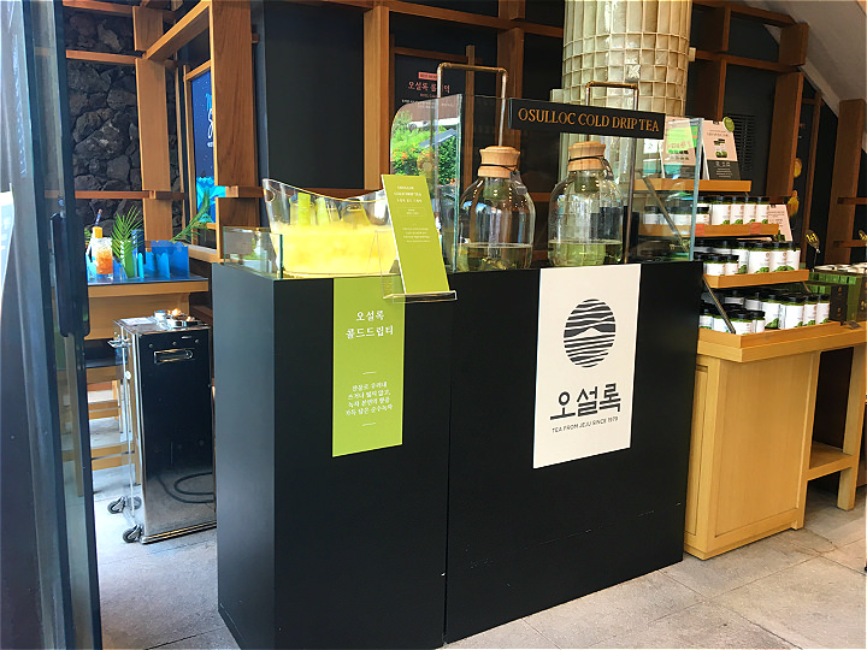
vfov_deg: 48.2
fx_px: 726
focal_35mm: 29
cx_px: 434
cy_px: 325
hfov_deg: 61.7
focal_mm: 4.15
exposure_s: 1/40
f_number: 2.2
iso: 25
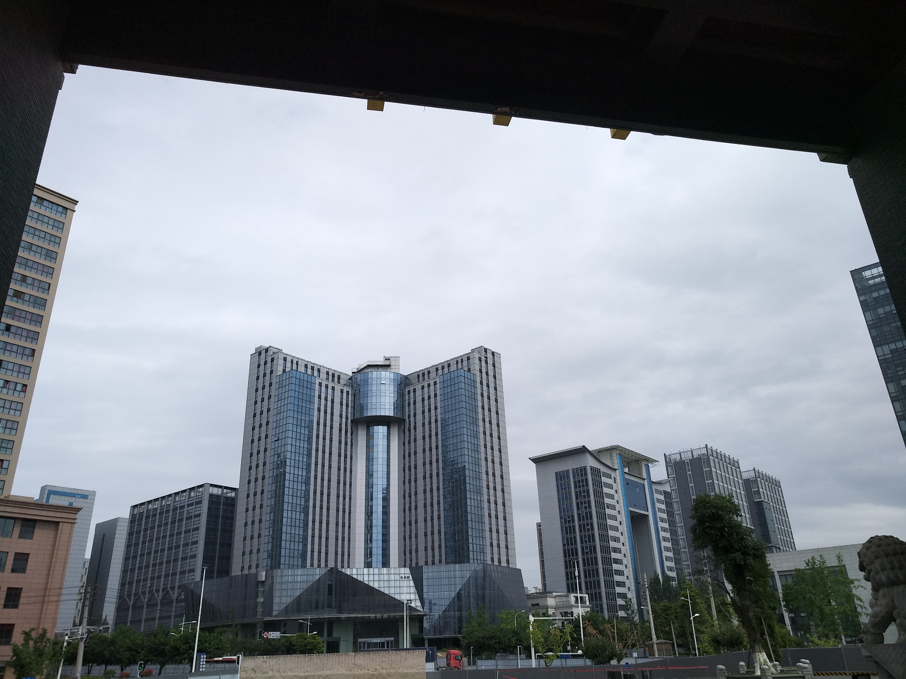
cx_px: 453
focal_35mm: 22
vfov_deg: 61.1
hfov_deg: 76.4
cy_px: 340
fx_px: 576
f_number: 2.2
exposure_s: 1/1328
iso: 125
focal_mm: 3.81
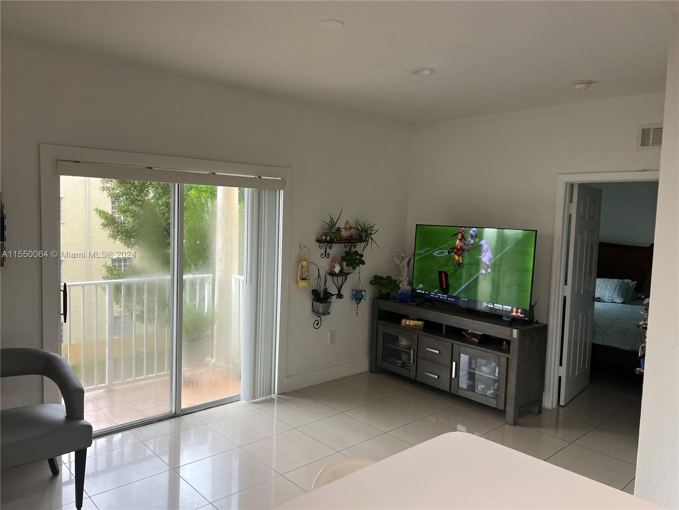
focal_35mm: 26
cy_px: 255
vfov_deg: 53.1
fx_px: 510
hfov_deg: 67.3
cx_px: 340
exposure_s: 1/120
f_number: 1.5
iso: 125
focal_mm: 5.7
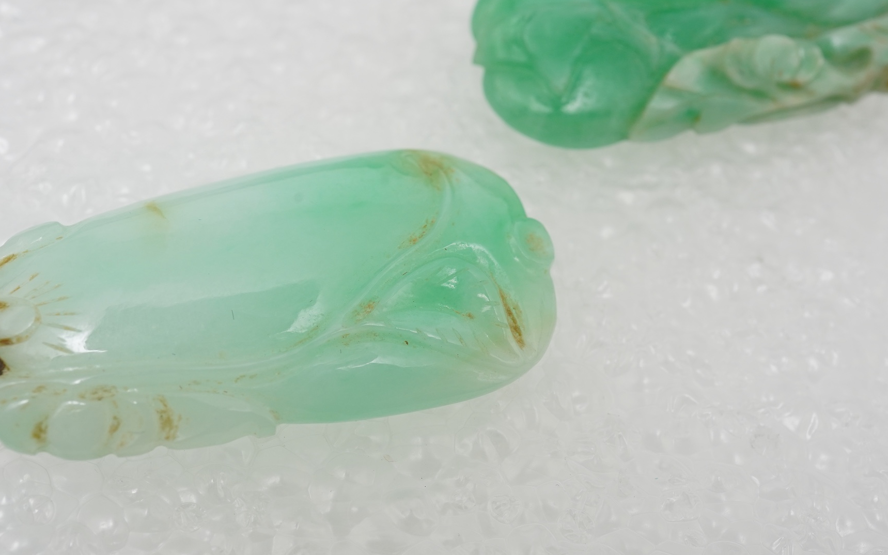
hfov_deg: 41.8
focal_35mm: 48
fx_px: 1162
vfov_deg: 26.8
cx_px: 459
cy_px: 308
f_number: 20
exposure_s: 1/125
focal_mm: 30
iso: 500
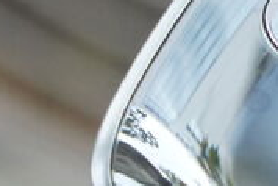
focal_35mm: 326
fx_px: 2519
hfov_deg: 6.1
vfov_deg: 4.2
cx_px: 582
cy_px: 138
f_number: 7.1
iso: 3200
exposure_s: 1/200
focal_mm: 70
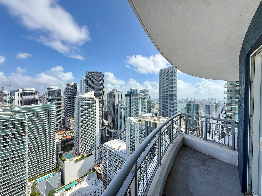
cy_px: 98
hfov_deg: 102.1
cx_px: 131
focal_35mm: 14
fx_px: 106
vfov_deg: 85.7
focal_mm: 2.22
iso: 64
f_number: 2.2
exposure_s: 1/779
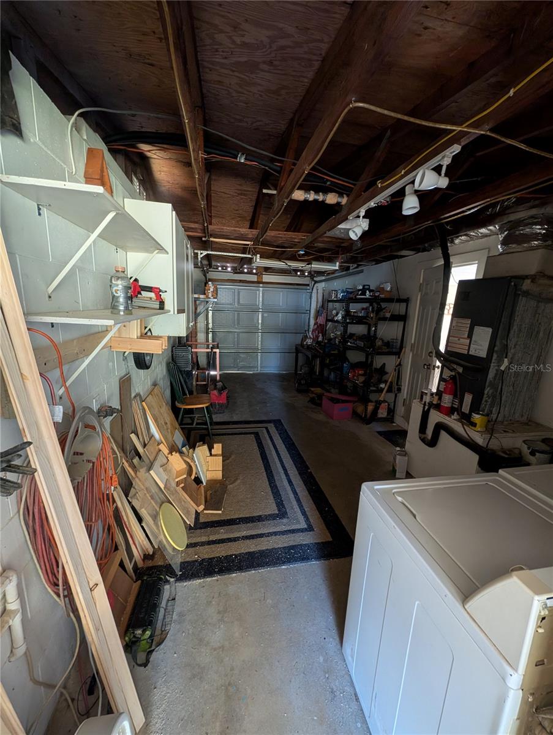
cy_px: 368
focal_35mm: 12
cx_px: 276
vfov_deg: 110.5
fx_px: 255
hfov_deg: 94.6
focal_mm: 2.02
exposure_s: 1/32.3
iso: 242
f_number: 1.7
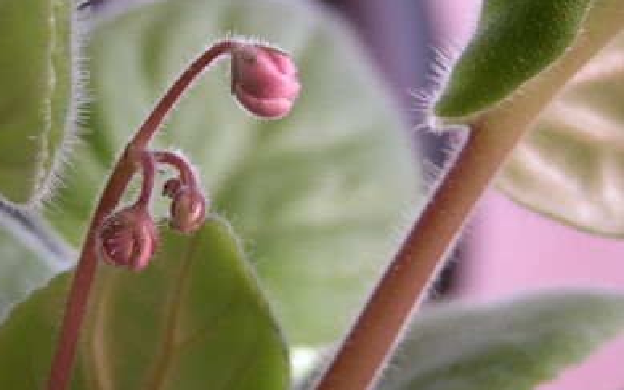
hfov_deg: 10.2
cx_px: 249
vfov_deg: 6.4
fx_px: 3503
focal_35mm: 206
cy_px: 226
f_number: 3.9
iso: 100
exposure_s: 1/42.4
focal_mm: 41.1
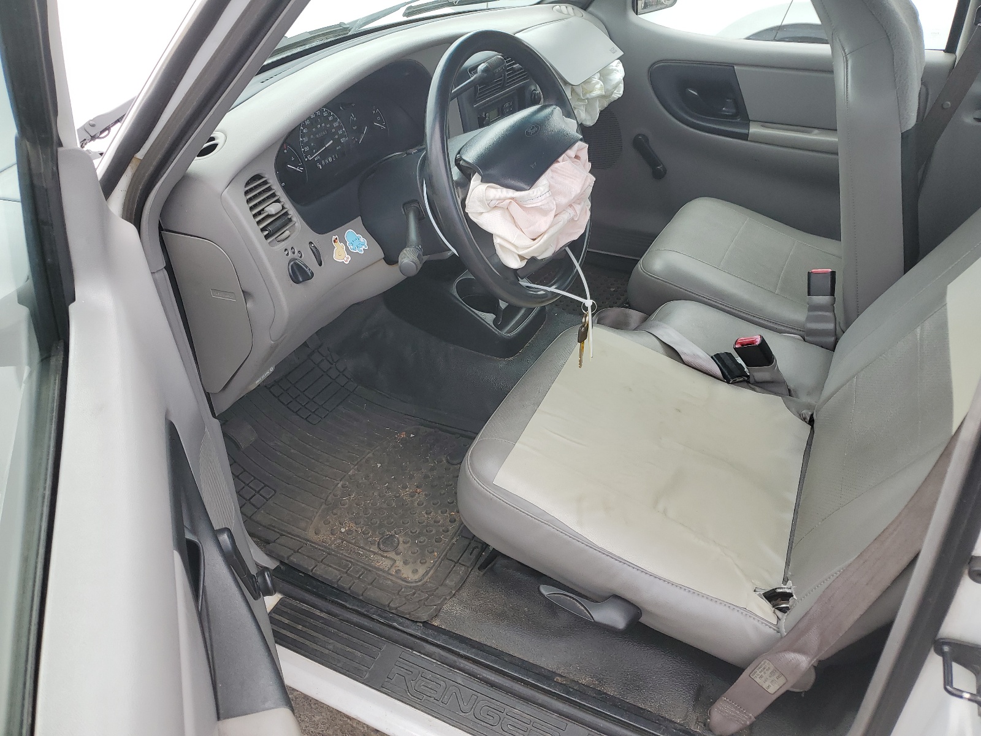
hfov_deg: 67.3
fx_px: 737
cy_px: 368
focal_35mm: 26
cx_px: 490
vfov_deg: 53.1
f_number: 1.5
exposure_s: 1/667
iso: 50
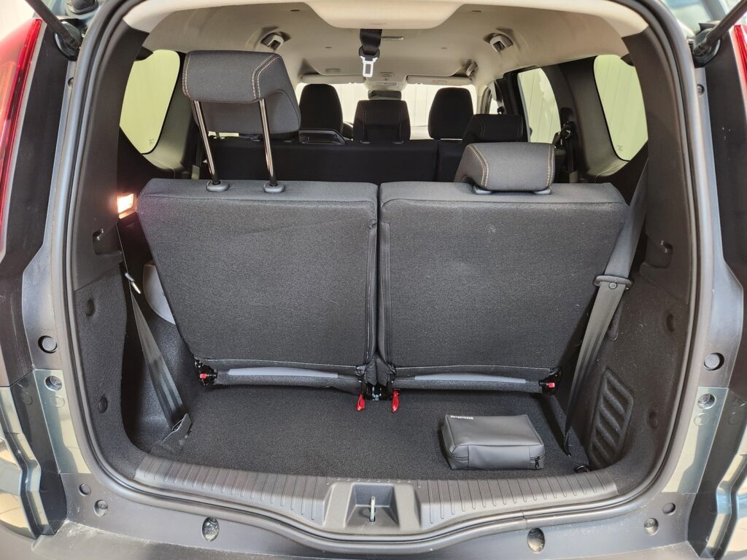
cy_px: 280
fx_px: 496
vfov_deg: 58.9
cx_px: 374
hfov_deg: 73.9
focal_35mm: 23
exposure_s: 1/25
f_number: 1.8
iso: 800
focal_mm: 5.4
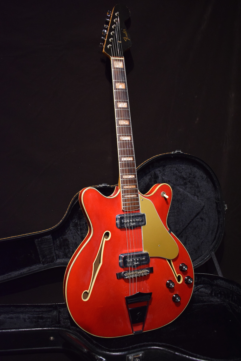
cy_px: 180
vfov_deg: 57.2
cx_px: 120
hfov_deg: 40.0
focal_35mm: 33
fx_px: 331
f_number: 3.8
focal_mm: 22
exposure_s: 1/30
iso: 2000
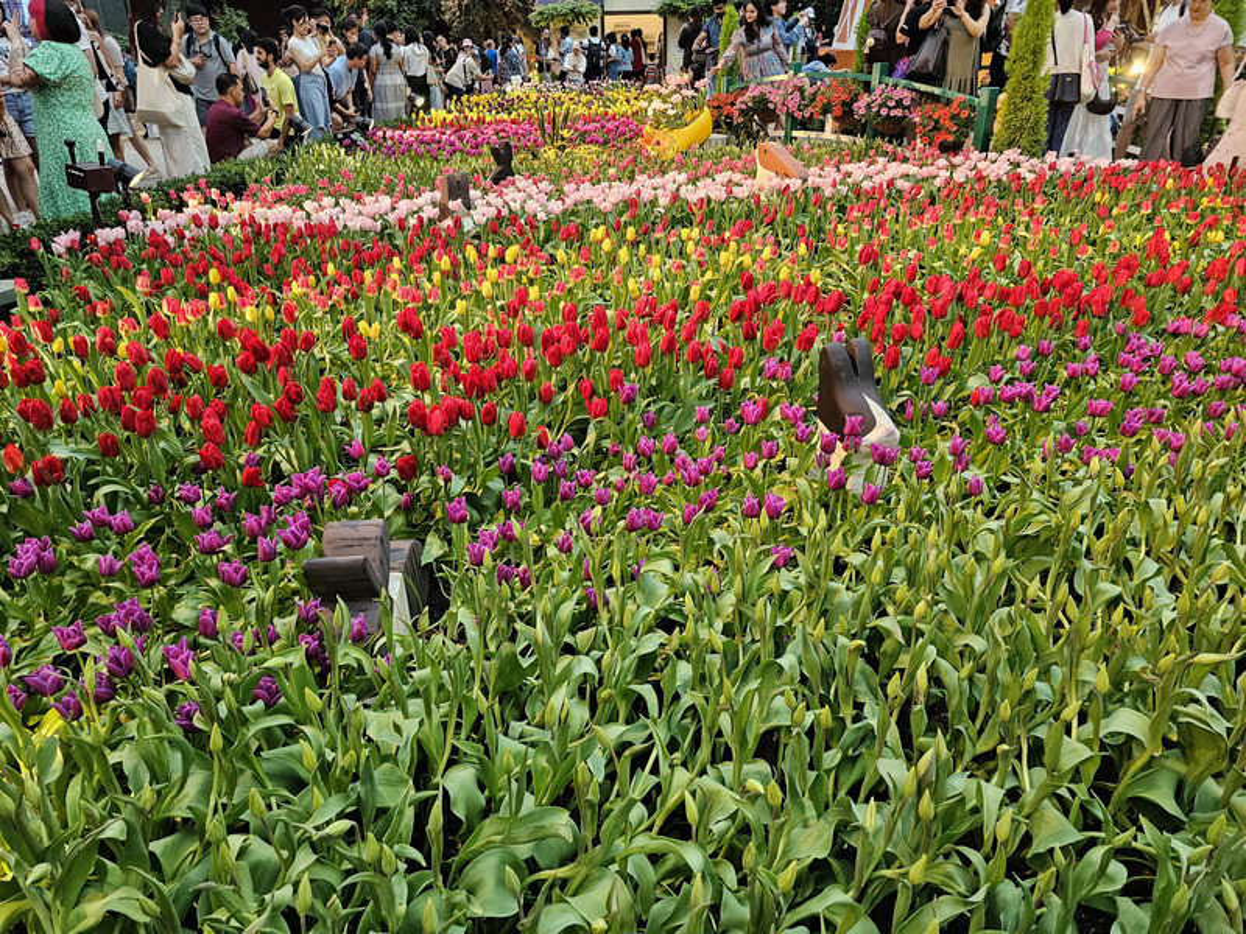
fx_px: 828
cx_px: 623
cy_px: 467
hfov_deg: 73.9
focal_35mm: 23
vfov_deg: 58.9
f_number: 1.7
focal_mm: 6.3
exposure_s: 1/100
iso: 500
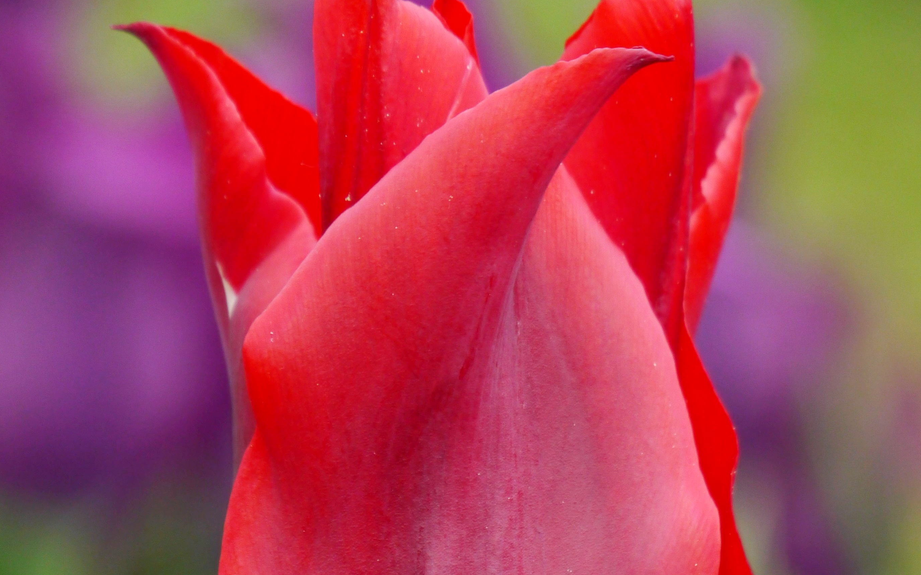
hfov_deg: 3.9
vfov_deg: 2.5
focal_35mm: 534
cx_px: 482
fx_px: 13404
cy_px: 542
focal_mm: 150
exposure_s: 1/320
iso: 640
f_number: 5.6
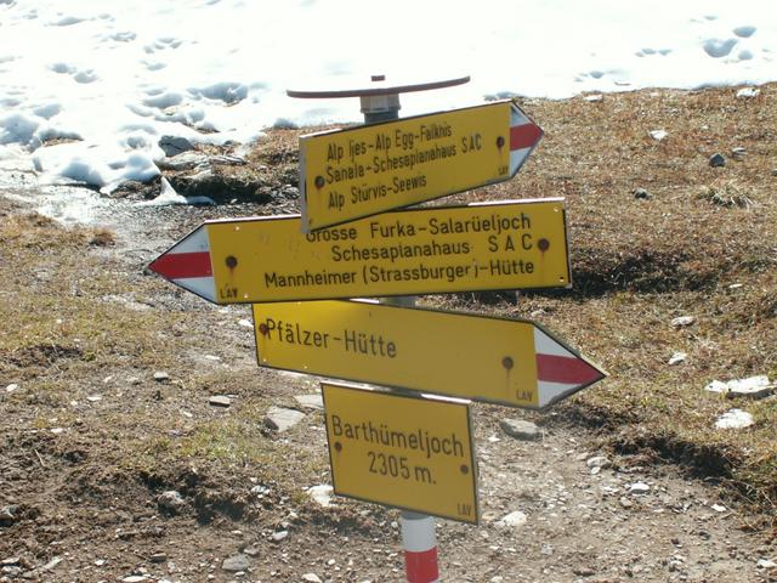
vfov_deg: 22.3
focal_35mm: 66
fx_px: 1481
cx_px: 388
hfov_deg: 29.4
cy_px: 292
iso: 50
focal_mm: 11.06
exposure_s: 1/400
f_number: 4
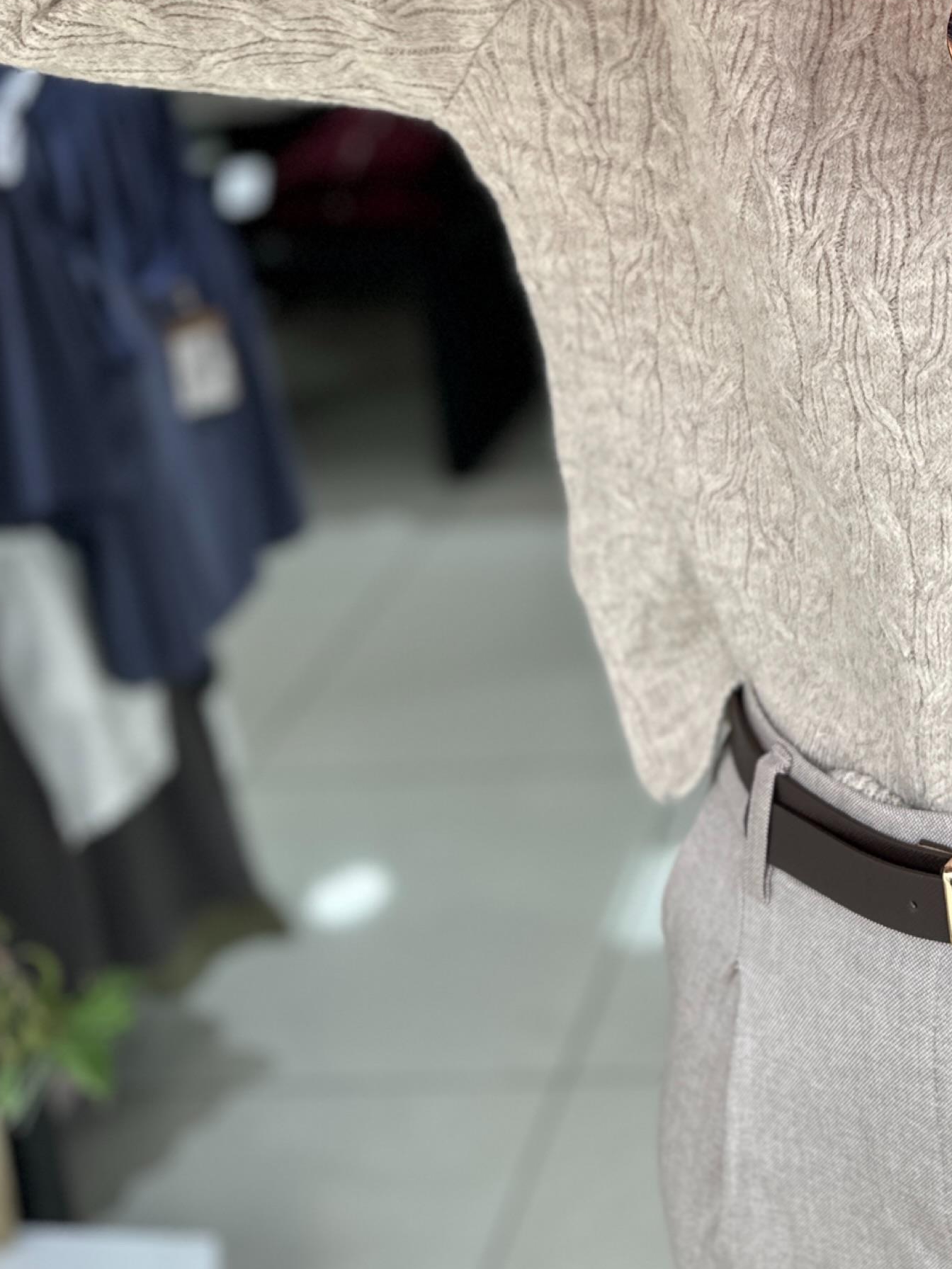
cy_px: 47
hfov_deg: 25.1
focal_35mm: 54
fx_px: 1980
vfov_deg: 33.0
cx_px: 1043
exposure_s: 1/201
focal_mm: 6.86
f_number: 1.78
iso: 64
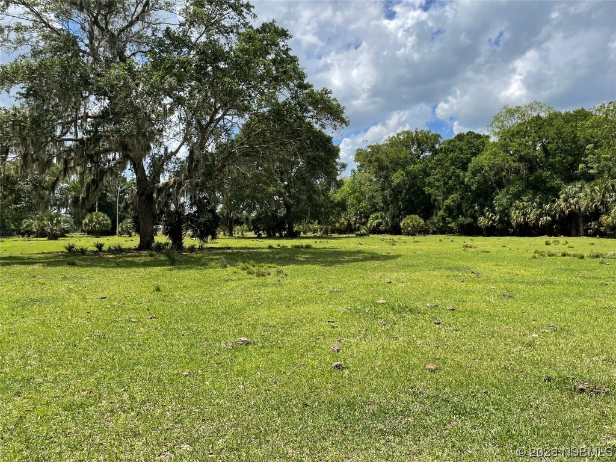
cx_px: 308
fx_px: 463
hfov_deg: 67.3
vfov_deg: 53.1
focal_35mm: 26
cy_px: 231
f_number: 1.6
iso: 32
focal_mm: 4.2
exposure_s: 1/3040
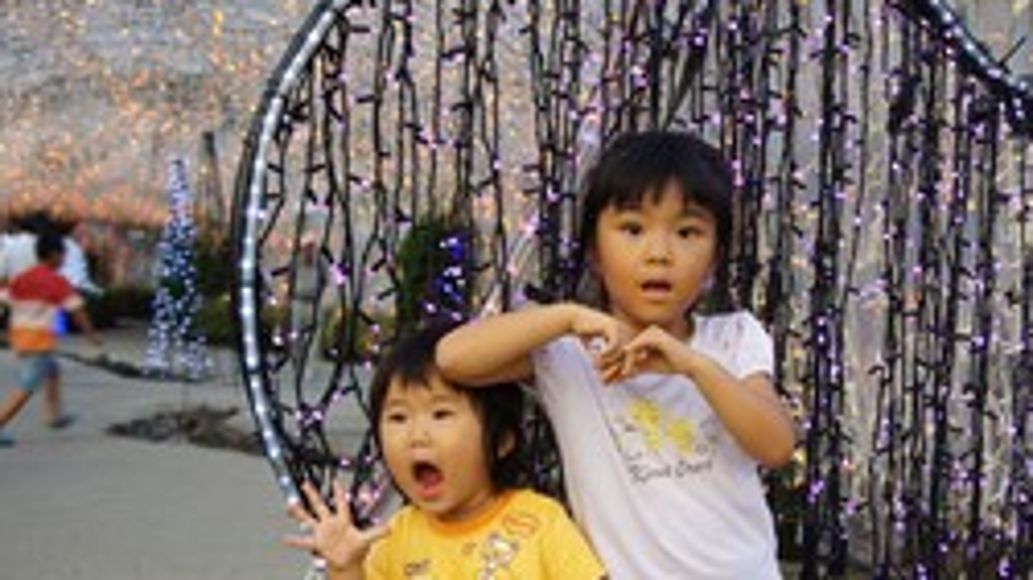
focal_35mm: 65
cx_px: 691
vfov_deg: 18.3
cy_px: 477
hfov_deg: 32.1
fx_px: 1780
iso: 200
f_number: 4
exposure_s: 1/40
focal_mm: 26
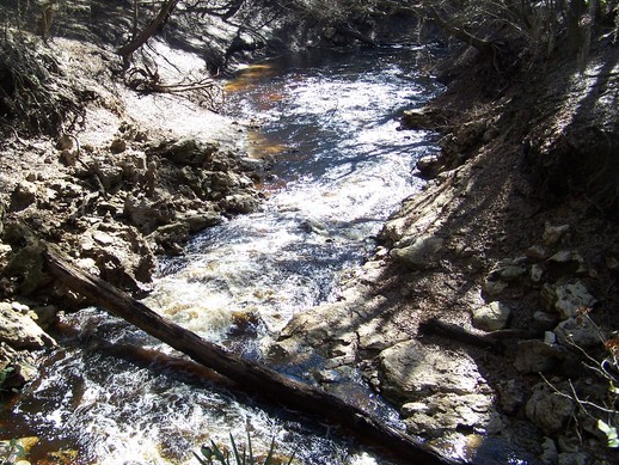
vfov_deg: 32.9
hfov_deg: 42.8
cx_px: 265
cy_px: 222
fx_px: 787
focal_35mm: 44
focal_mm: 6.3
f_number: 2.8
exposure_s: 1/180
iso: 80
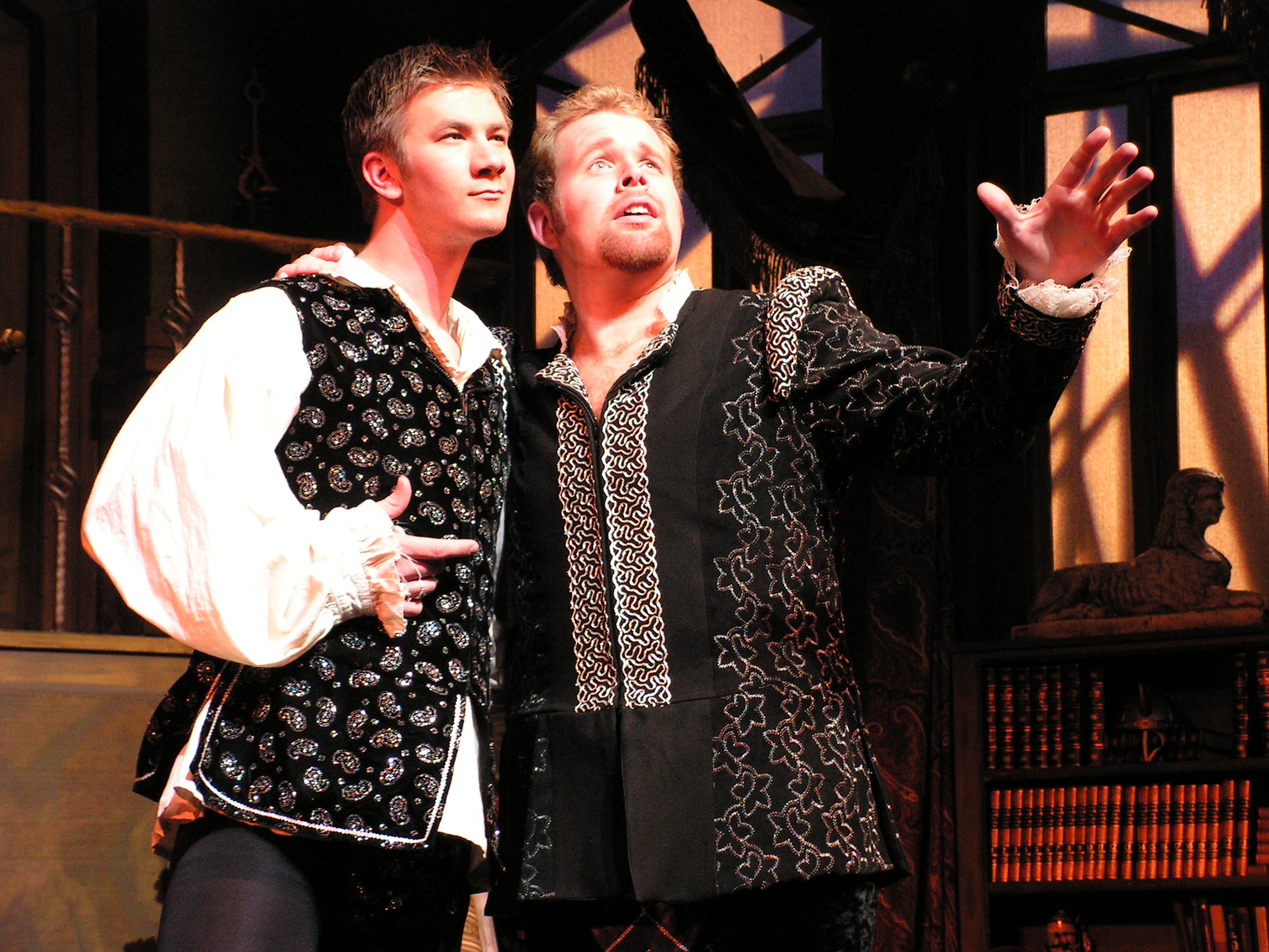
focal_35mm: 99
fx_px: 3629
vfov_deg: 14.9
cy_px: 476
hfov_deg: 19.8
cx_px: 634
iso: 200
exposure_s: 1/20
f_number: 3.4
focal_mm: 16.5
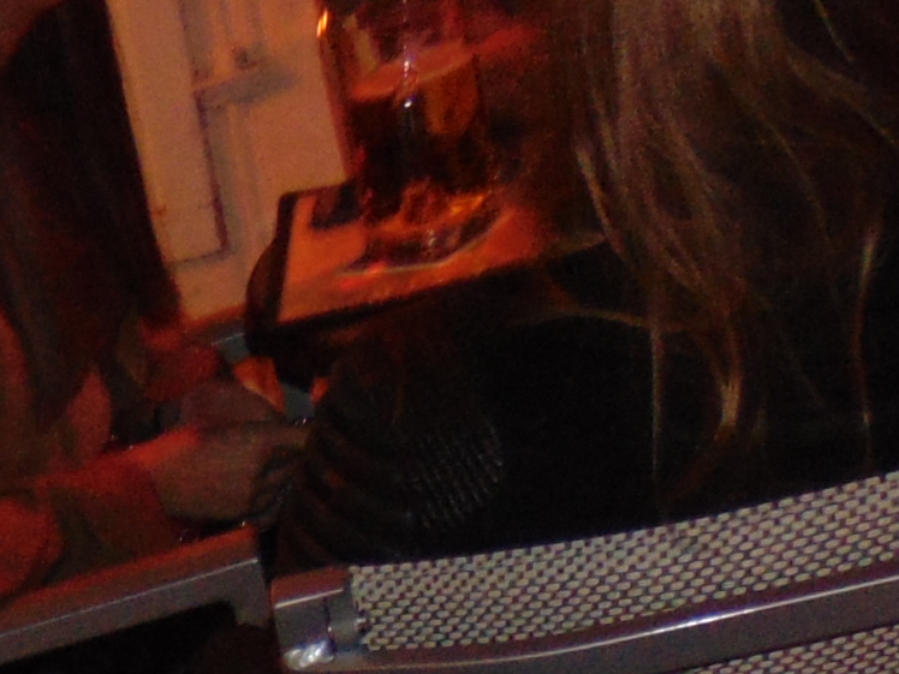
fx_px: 3168
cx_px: -947
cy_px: 1629
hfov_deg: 13.6
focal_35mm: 122
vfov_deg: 10.4
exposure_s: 1/8
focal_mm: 4.5
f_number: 3
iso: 200
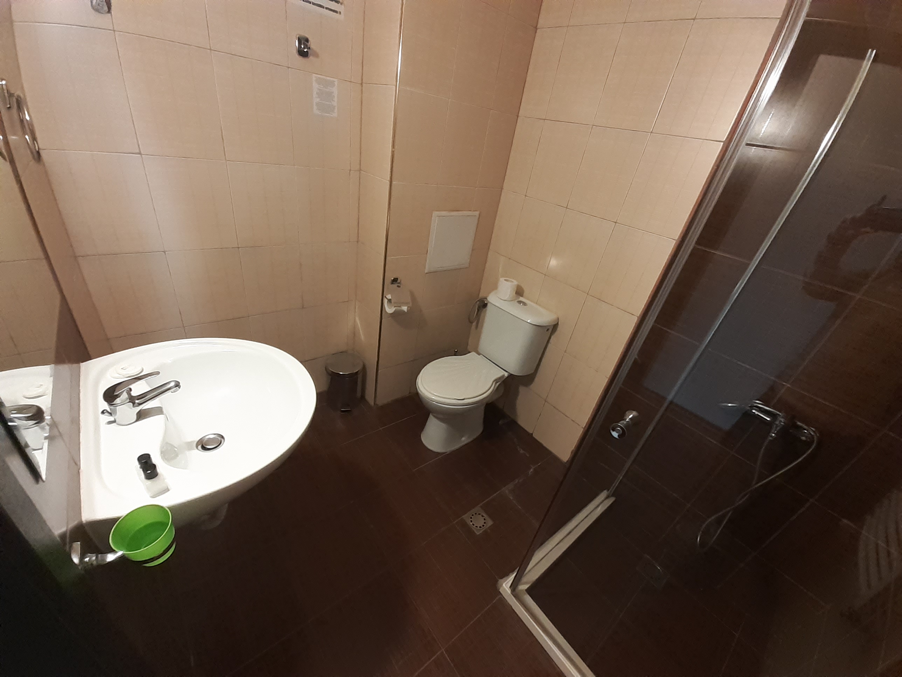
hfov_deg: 106.2
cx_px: 451
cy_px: 338
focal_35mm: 13
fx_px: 339
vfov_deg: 89.9
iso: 320
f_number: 2.2
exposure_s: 1/24
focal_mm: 1.13
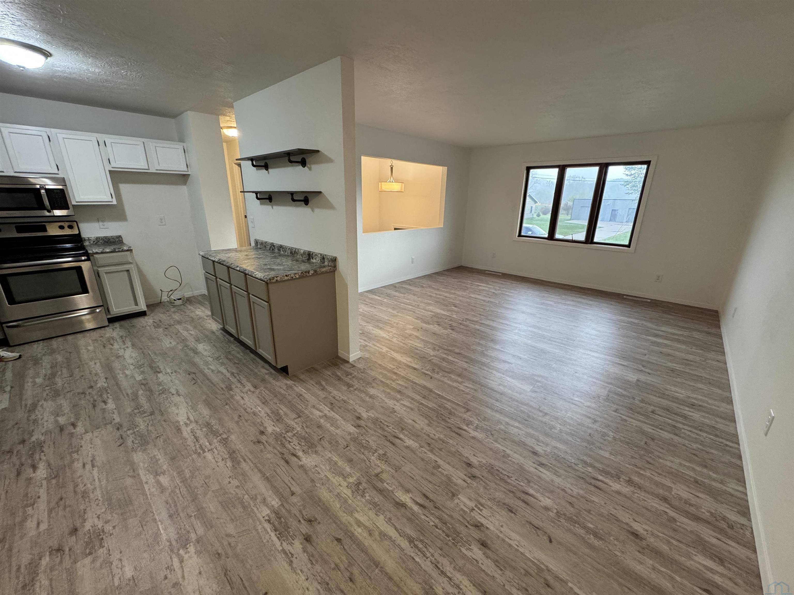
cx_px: 397
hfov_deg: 102.1
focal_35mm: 14
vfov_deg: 85.7
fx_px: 321
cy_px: 298
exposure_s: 1/120
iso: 250
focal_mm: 2.22
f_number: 2.2
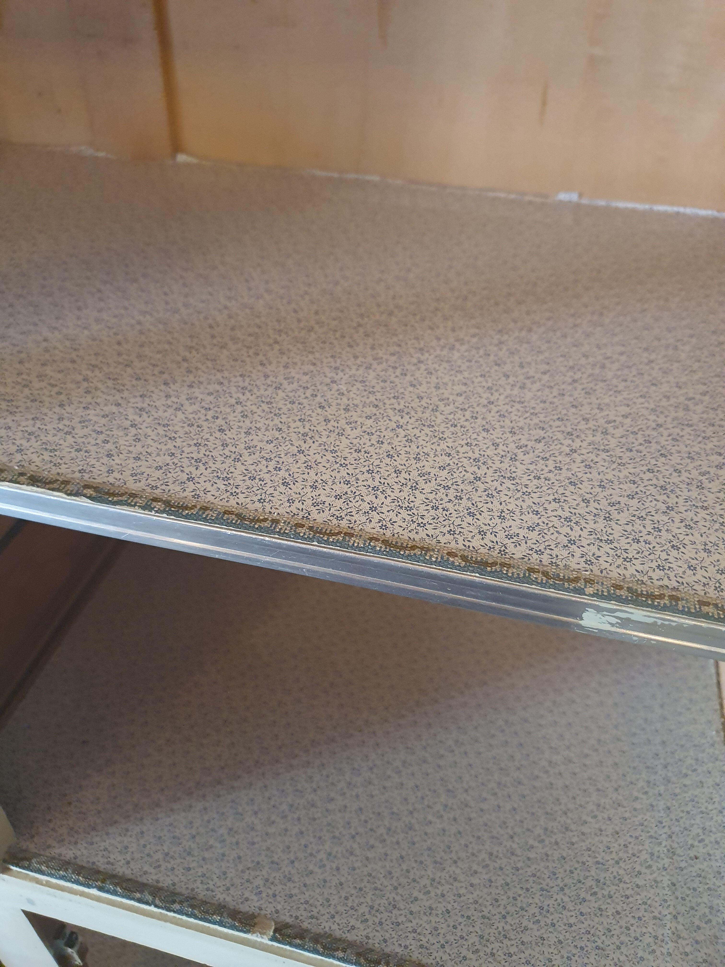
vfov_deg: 67.3
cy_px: 484
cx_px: 362
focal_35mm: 26
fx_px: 726
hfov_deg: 53.1
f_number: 1.5
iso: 500
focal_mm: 4.32
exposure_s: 1/33
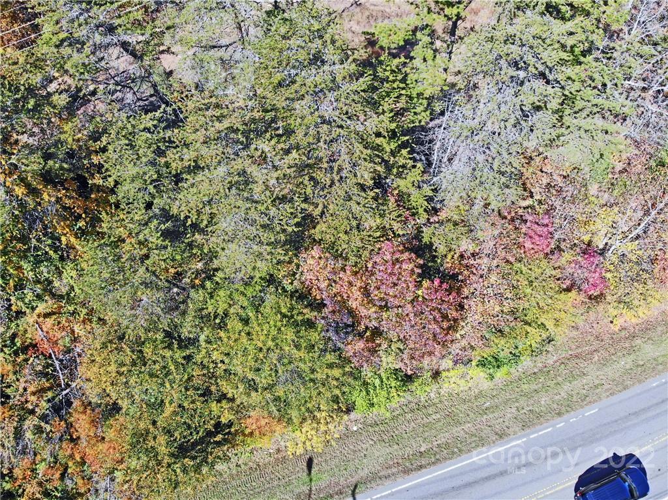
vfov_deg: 56.8
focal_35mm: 24
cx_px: 334
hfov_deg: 71.6
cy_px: 250
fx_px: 463
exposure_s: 1/450
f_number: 2.8
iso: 100
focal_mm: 4.5
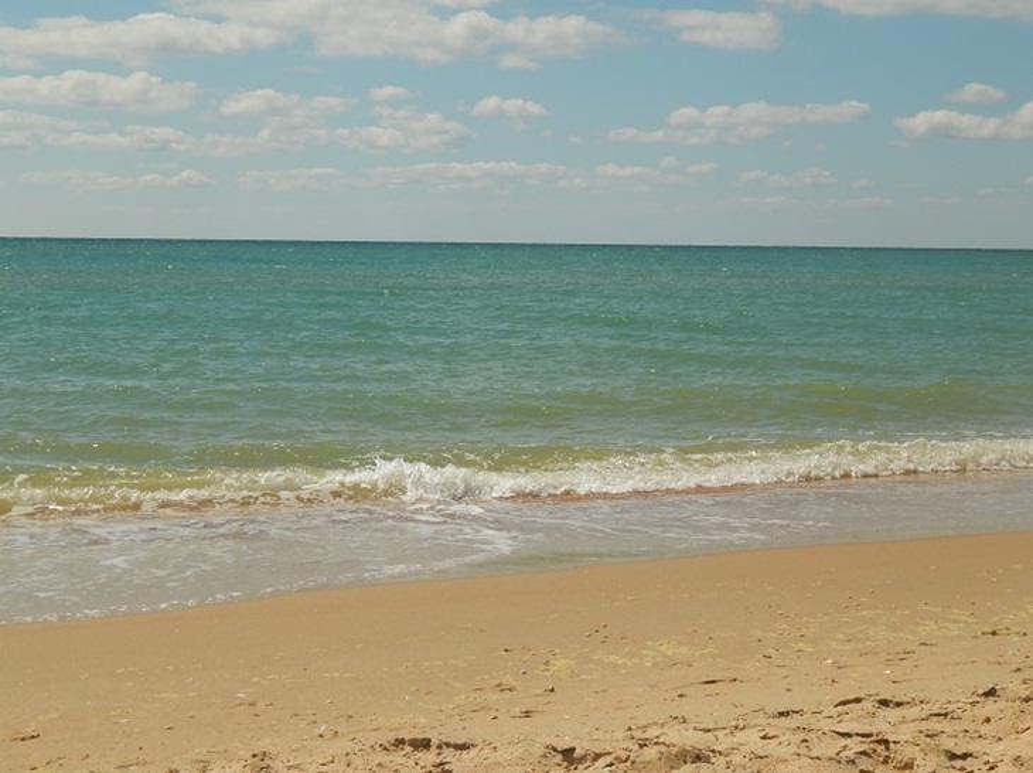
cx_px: 516
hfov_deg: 28.2
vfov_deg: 21.3
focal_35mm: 69
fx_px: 2057
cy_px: 386
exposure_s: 1/500
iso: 125
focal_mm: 12.3
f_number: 8.2
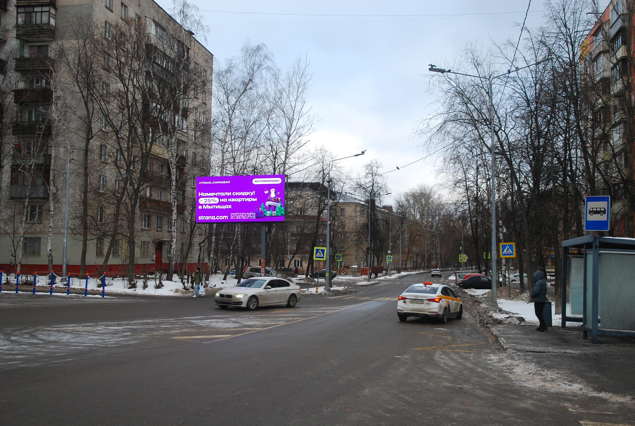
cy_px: 213
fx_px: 583
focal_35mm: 33
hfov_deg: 57.1
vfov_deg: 40.1
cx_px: 318
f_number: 4.5
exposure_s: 1/80
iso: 160
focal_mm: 22
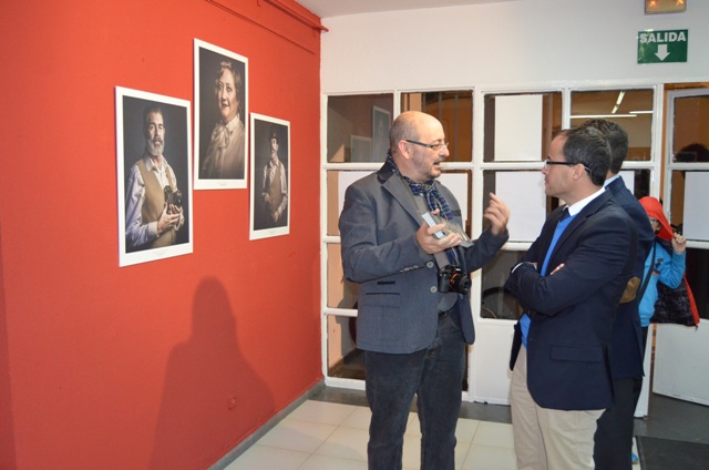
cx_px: 354
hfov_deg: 62.0
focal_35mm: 30
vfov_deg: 43.4
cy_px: 235
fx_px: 590
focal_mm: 20
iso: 2800
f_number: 3.5
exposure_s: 1/60
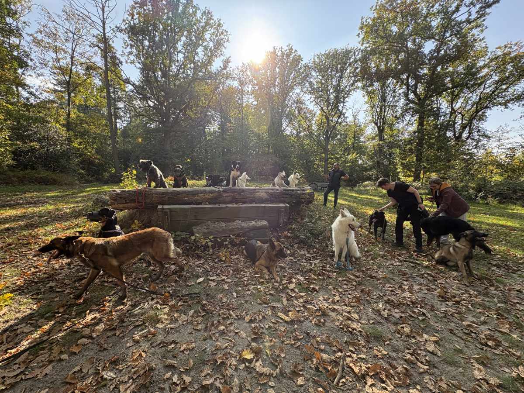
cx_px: 262
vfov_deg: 85.7
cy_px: 196
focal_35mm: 14
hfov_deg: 102.1
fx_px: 212
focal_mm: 2.2
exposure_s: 1/324
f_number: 2.2
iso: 64
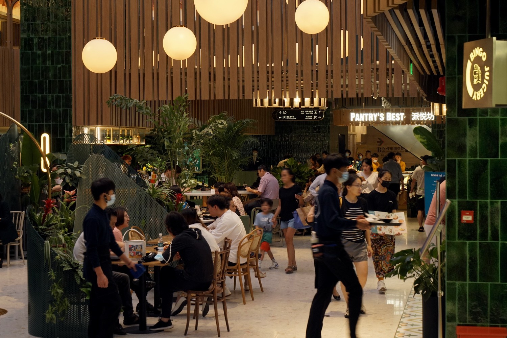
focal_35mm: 70
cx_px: 254
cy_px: 169
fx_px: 986
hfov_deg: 28.8
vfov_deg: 19.5
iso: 1000
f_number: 10
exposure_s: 1/60
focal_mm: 70
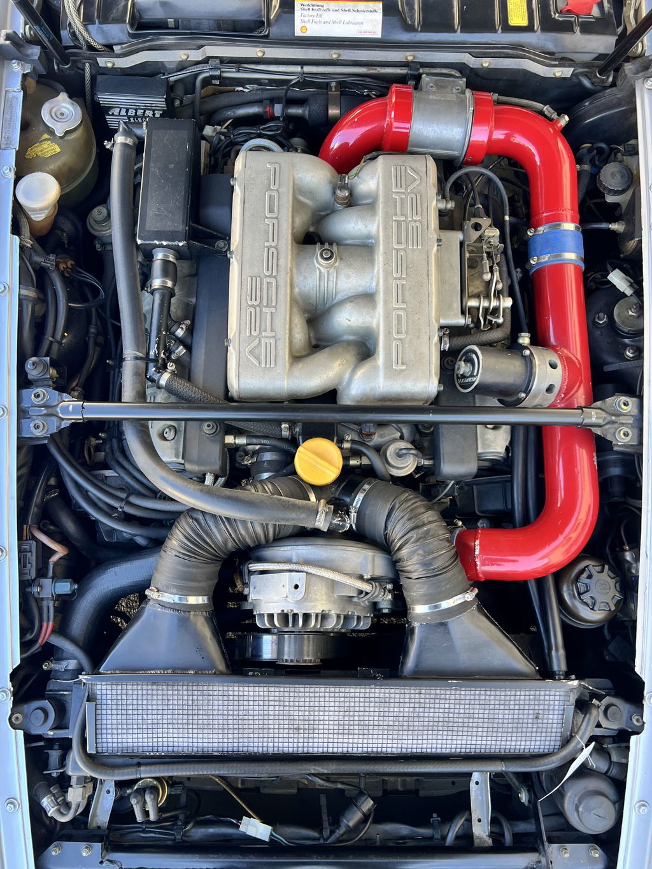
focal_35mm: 26
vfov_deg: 67.3
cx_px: 326
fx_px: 653
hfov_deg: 53.1
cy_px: 434
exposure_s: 1/121
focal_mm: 5.7
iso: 64
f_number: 1.5
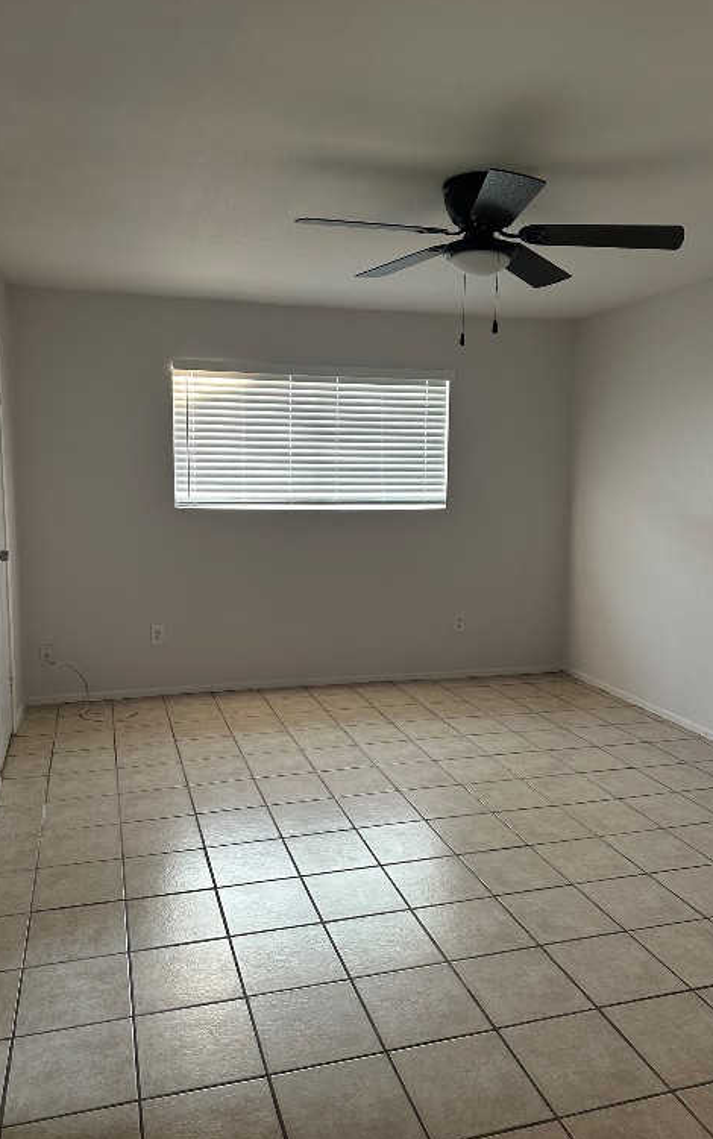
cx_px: 332
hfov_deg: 47.6
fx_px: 808
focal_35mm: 26
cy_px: 563
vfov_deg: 70.4
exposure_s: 1/98
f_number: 1.78
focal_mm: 6.86
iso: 250
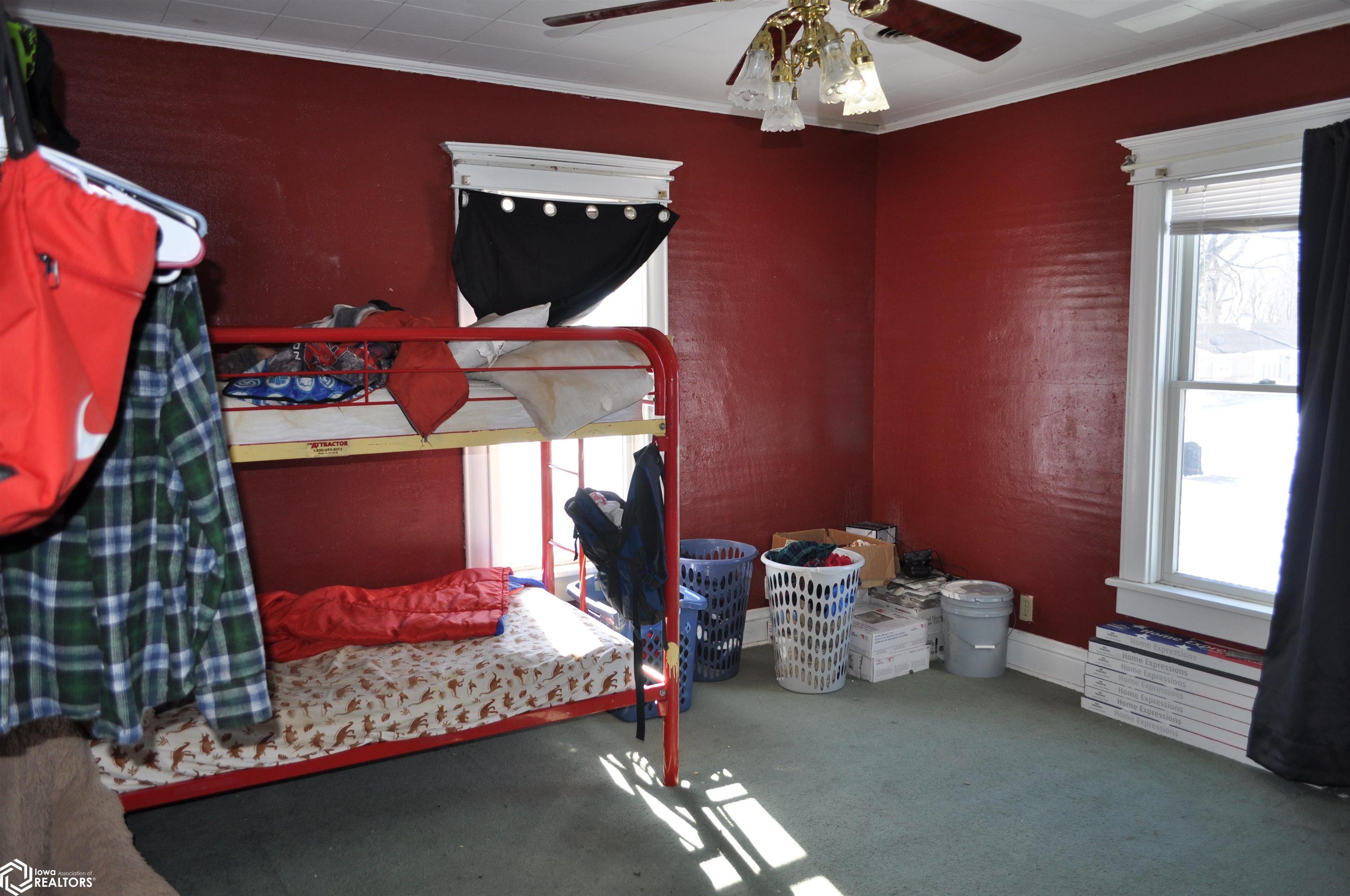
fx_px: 1011
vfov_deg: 47.8
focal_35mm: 27
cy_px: 448
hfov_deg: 67.4
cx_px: 675
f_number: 3.5
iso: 200
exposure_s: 1/125
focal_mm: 18
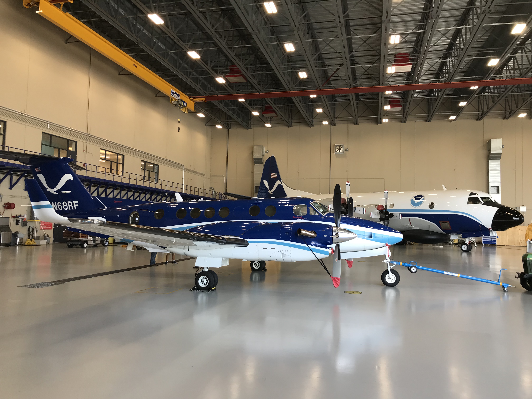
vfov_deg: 49.7
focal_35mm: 28
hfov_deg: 63.4
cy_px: 200
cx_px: 266
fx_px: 430
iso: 25
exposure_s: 1/120
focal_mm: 3.99
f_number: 1.8
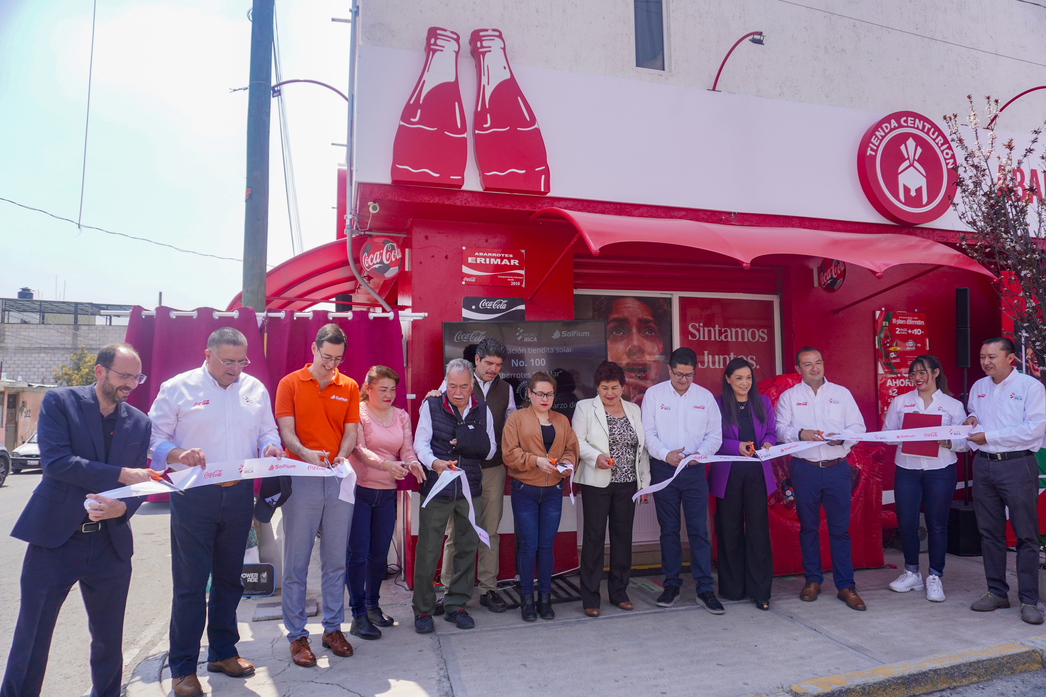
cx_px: 523
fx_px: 697
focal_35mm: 24
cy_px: 348
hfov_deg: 73.7
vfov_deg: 53.1
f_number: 4.5
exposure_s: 1/500
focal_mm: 16
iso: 100
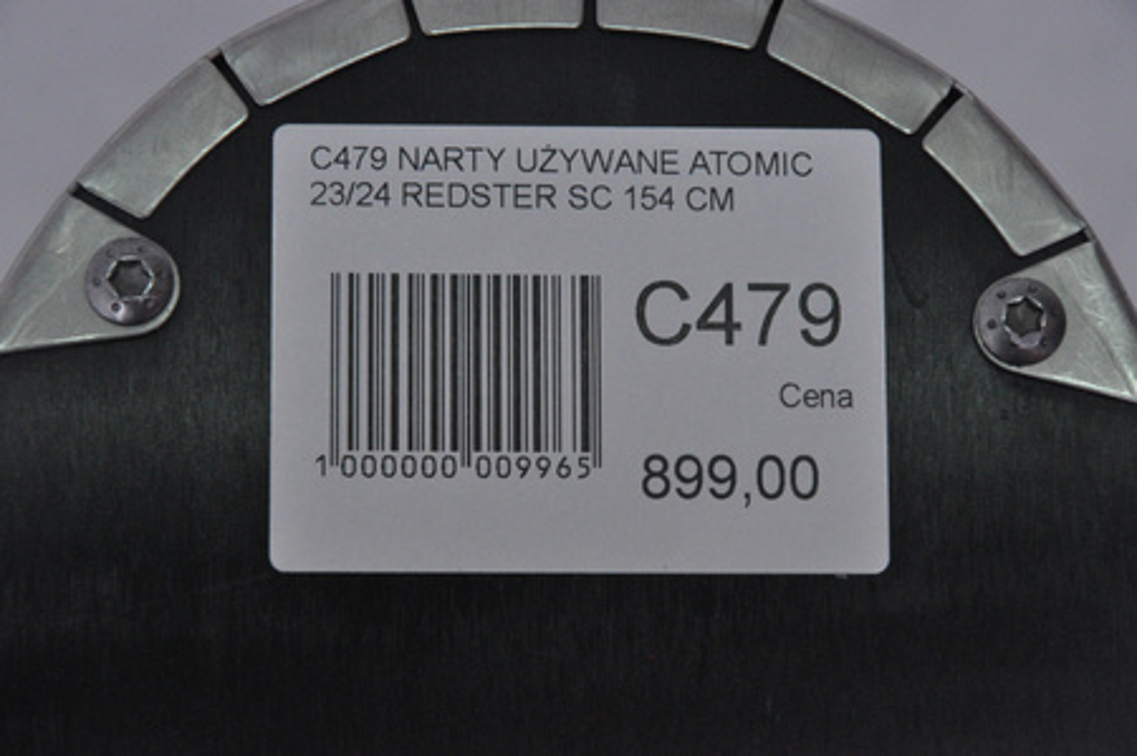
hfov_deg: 13.1
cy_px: 378
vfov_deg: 8.7
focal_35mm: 158
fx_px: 4969
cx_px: 568
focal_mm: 105
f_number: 9.5
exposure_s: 1/125
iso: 3200
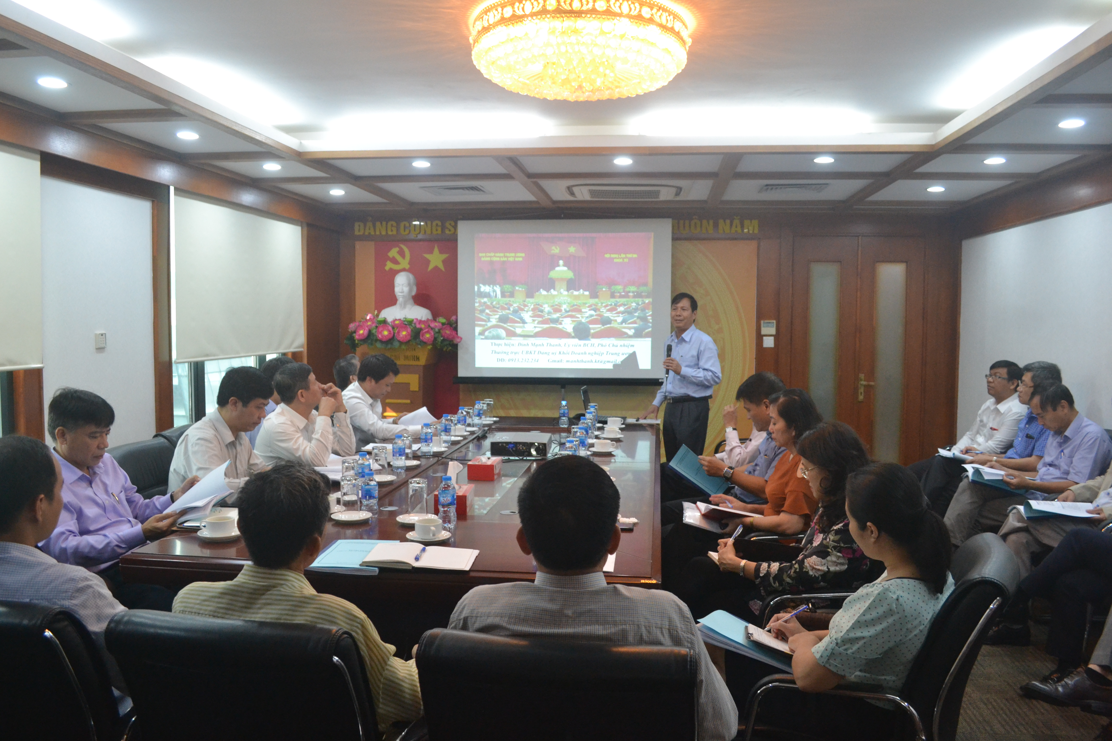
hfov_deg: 67.4
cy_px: 370
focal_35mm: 27
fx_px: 834
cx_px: 556
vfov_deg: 47.9
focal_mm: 18
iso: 1600
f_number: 5.6
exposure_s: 1/125
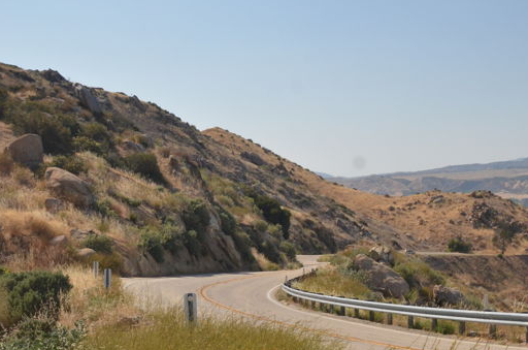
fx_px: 966
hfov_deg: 28.7
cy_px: 274
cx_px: 525
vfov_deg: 20.3
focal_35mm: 66
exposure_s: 1/400
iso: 640
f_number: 10
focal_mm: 22
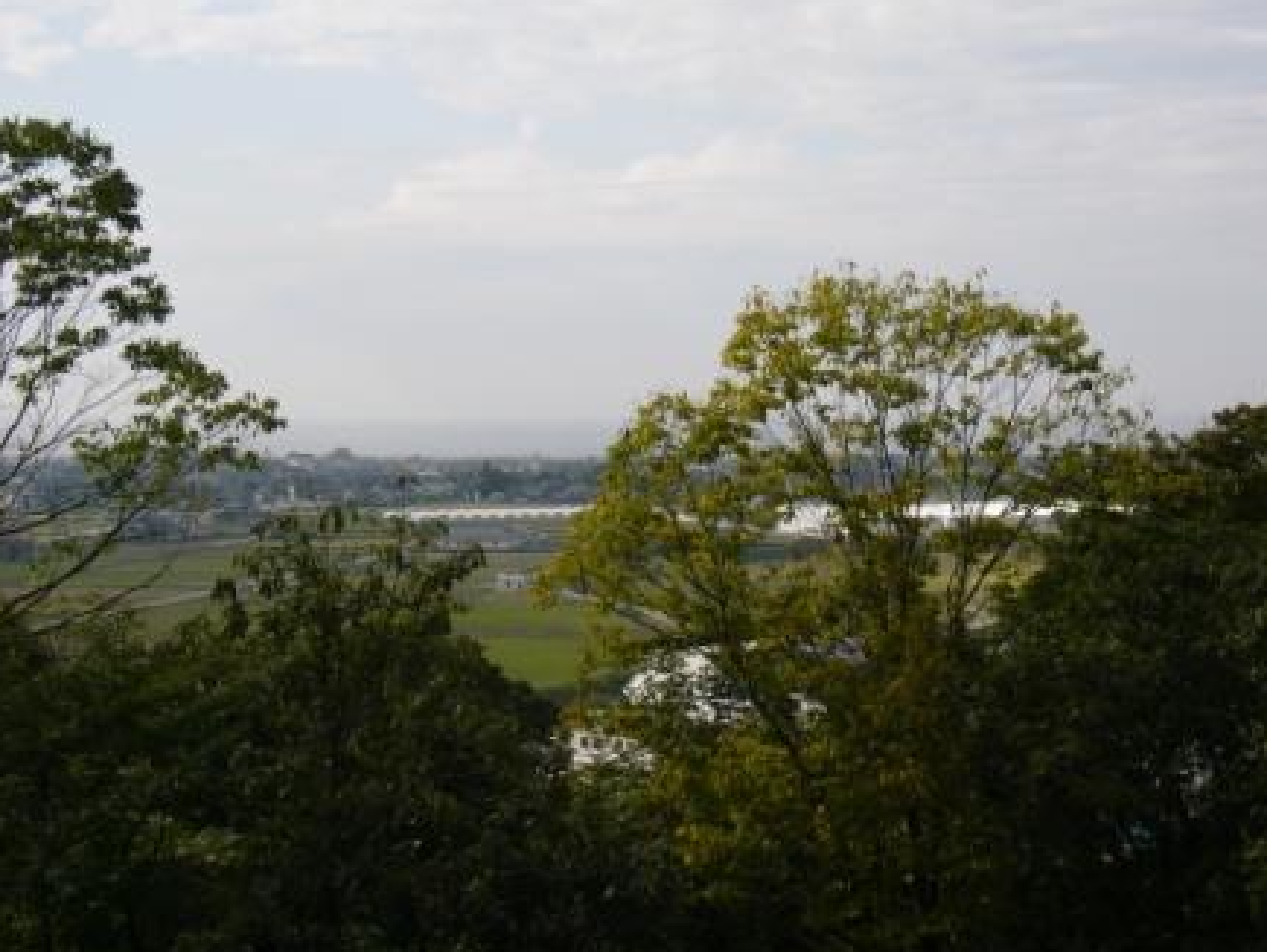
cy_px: 472
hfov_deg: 27.4
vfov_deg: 20.8
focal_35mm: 71
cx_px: 644
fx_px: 2601
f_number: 11.3
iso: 50
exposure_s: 1/100
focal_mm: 11.5
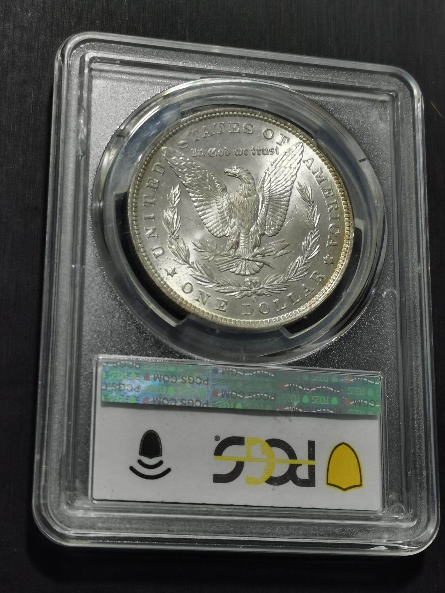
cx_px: 222
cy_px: 296
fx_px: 1183
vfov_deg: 28.2
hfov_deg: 21.3
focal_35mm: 69
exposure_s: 1/129
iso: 50
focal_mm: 5.58
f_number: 1.8
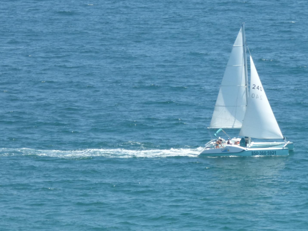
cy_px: 100
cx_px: 261
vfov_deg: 2.6
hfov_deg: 3.4
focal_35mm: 577
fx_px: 5133
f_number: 5.5
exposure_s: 1/160
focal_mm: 49.1
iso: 100
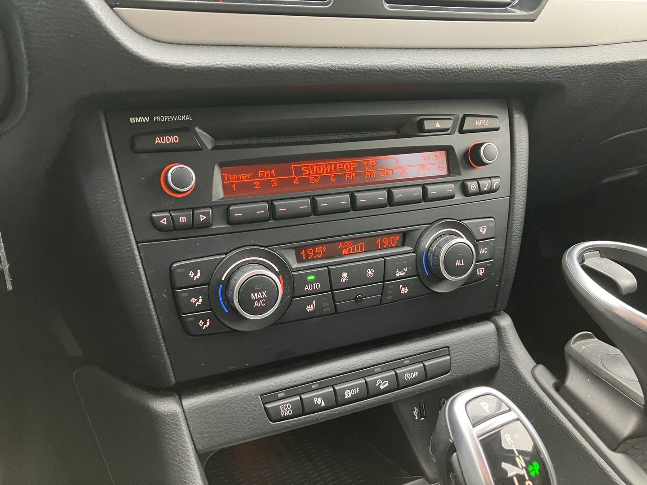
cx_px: 324
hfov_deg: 63.4
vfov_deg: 49.7
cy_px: 242
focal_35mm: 28
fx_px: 523
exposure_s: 1/31
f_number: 1.8
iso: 400
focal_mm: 3.99
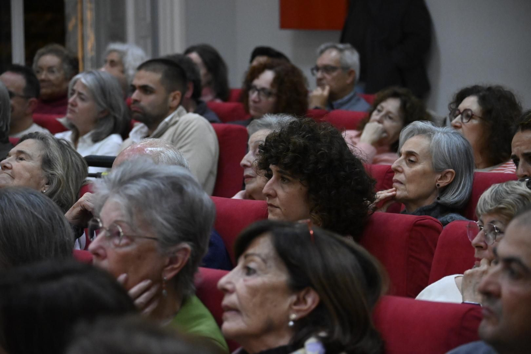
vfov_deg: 9.8
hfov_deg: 14.7
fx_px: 2058
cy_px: 177
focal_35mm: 140
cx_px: 266
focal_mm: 93
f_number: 5
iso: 5000
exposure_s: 1/200
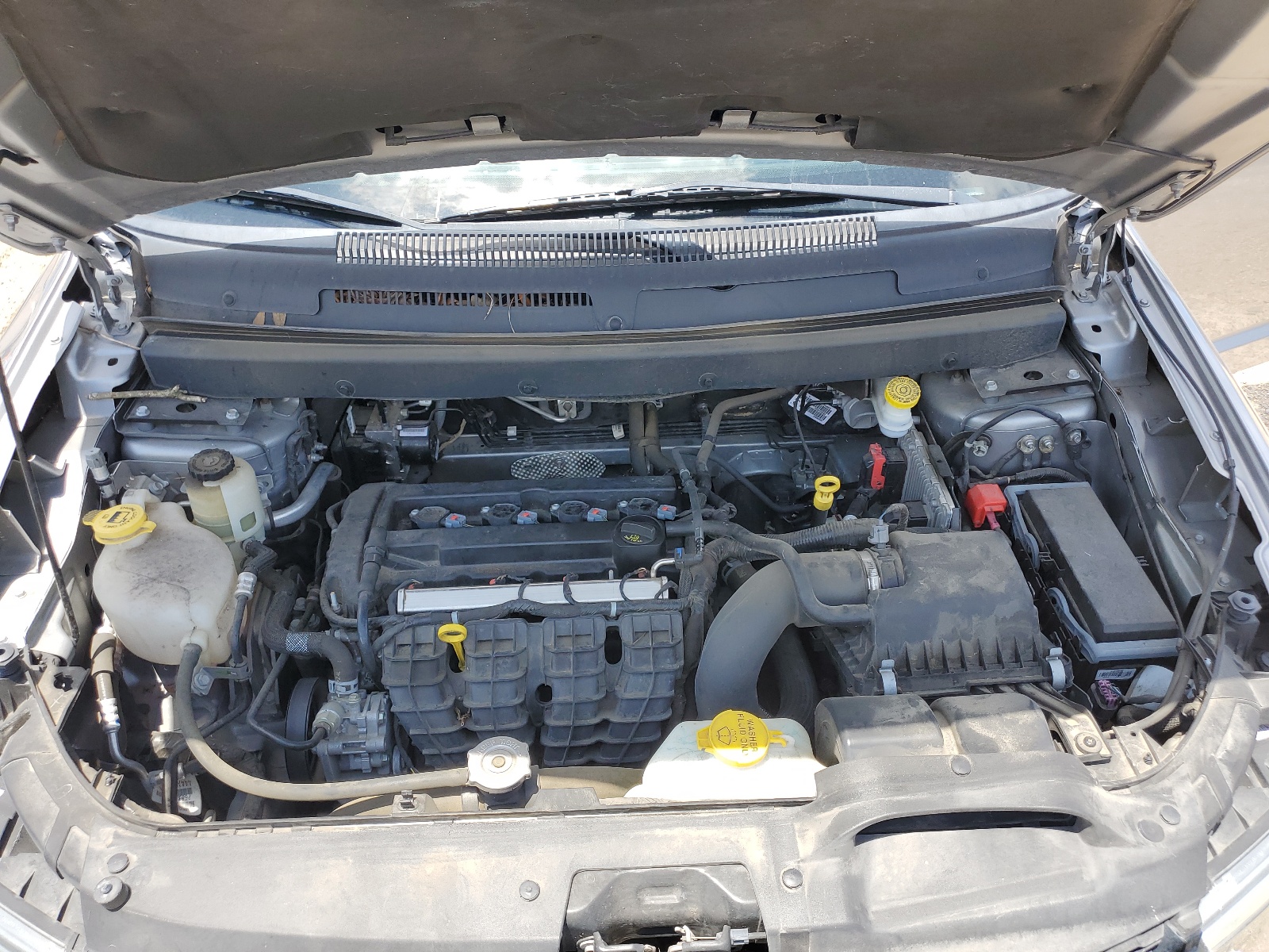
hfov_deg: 67.3
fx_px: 953
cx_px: 634
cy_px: 476
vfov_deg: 53.1
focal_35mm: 26
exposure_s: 1/714
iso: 50
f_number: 1.5
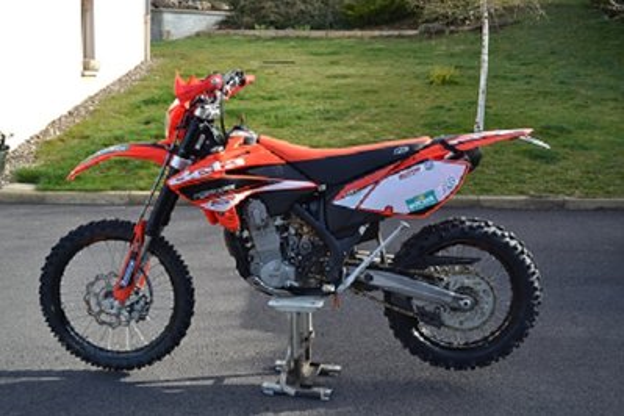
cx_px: 312
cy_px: 208
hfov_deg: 46.4
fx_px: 728
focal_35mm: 42
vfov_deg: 31.9
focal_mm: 28
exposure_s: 1/125
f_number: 5.6
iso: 100
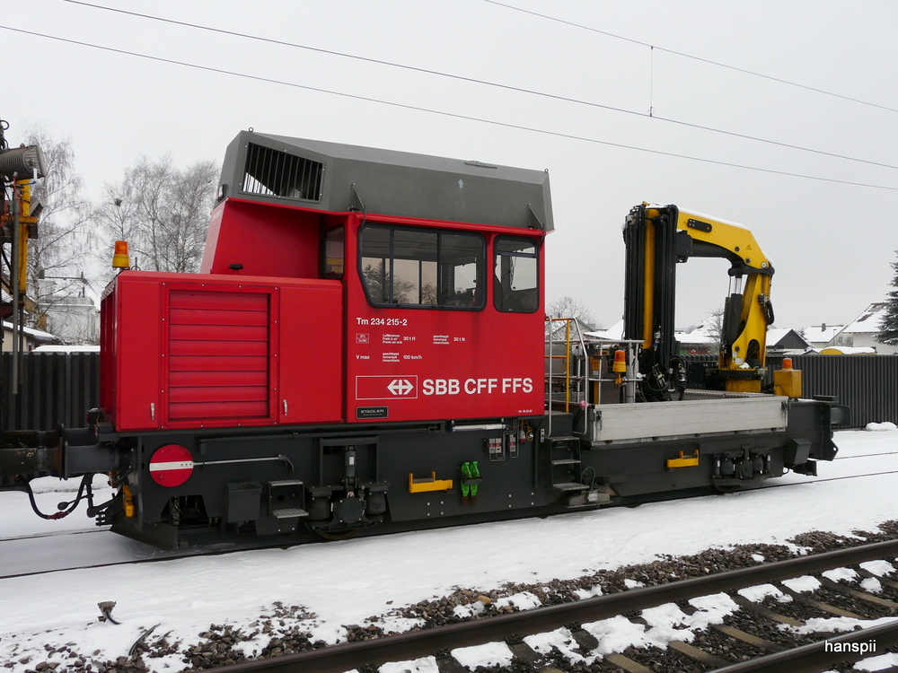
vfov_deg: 48.2
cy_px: 336
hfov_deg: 61.7
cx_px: 449
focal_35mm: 29
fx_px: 752
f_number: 4
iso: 100
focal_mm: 4.8
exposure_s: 1/250
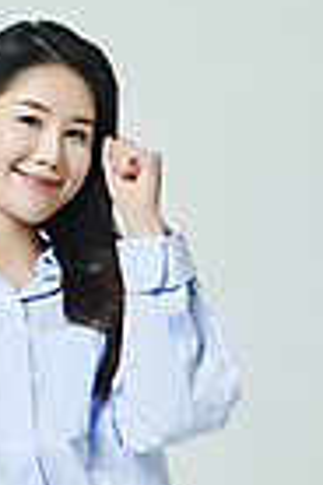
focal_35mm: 203
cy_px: 316
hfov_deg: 6.7
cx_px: -65
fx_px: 2732
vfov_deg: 10.1
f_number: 11
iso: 100
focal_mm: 70
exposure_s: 1/125
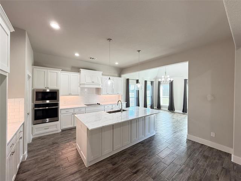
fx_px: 97
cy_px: 90
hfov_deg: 102.1
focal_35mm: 14
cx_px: 120
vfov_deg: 85.7
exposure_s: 1/120
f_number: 2.2
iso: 320
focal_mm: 2.22
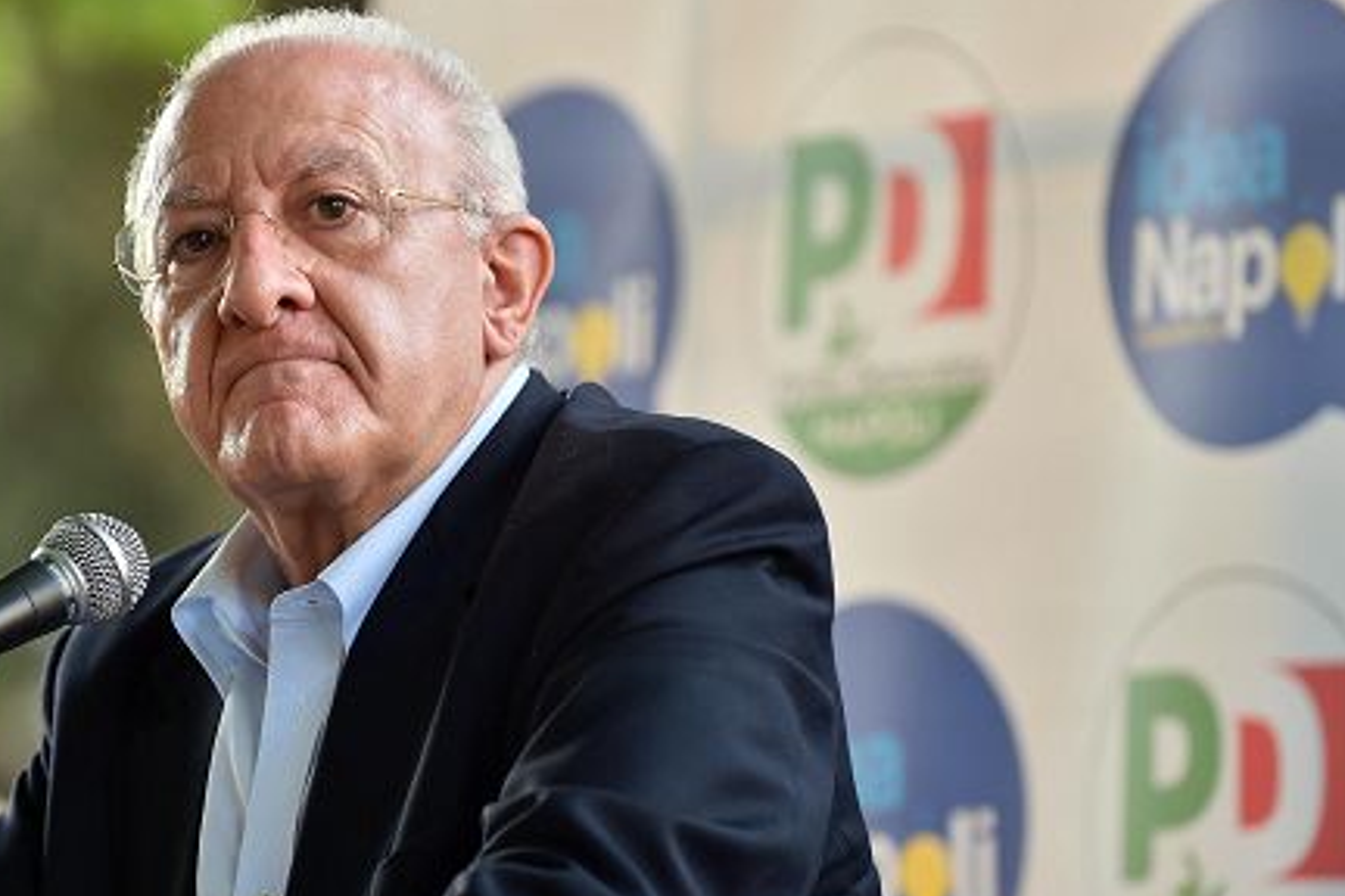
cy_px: 464
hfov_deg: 8.7
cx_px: 607
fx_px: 8854
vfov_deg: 5.8
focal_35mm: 237
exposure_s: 1/320
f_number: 5
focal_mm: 200
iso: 400
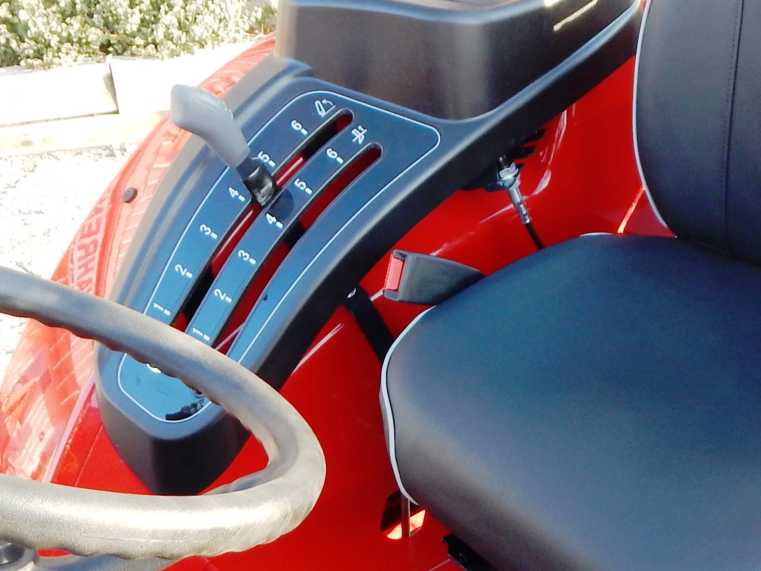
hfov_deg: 32.3
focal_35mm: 59
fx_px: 1297
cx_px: 533
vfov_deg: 24.6
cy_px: 406
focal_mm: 4
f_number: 3
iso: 125
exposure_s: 1/100
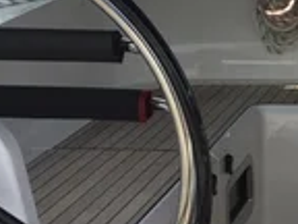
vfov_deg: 12.2
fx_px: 1042
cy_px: 133
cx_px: 501
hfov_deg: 14.7
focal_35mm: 121
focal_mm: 4.15
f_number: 2.2
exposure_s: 1/1319
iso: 32
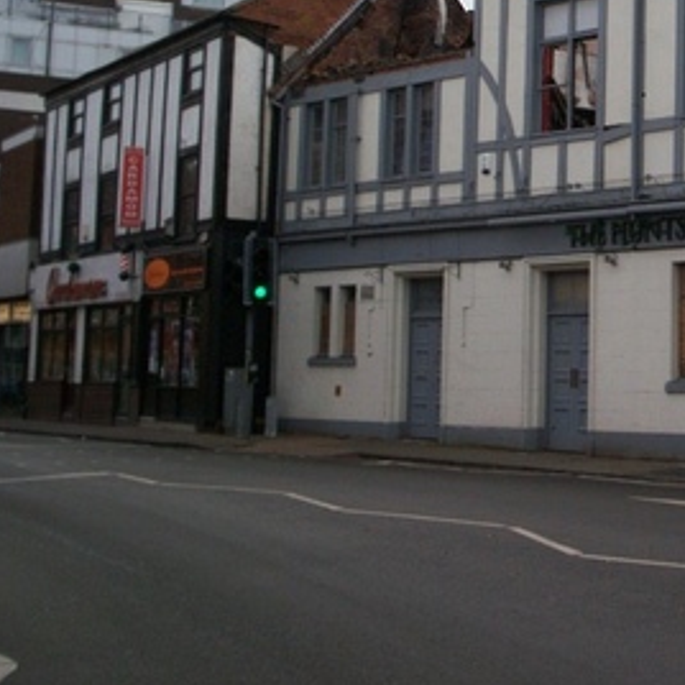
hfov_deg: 21.4
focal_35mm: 76
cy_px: 125
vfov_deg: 22.4
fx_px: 1702
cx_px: 787
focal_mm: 5.9
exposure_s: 1/152
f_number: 4.5
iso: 100
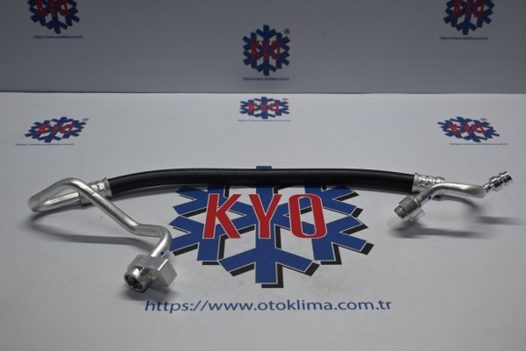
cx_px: 263
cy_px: 176
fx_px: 548
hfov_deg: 51.3
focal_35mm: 38
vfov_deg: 35.5
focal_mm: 25
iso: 400
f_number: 4.2
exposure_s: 1/125
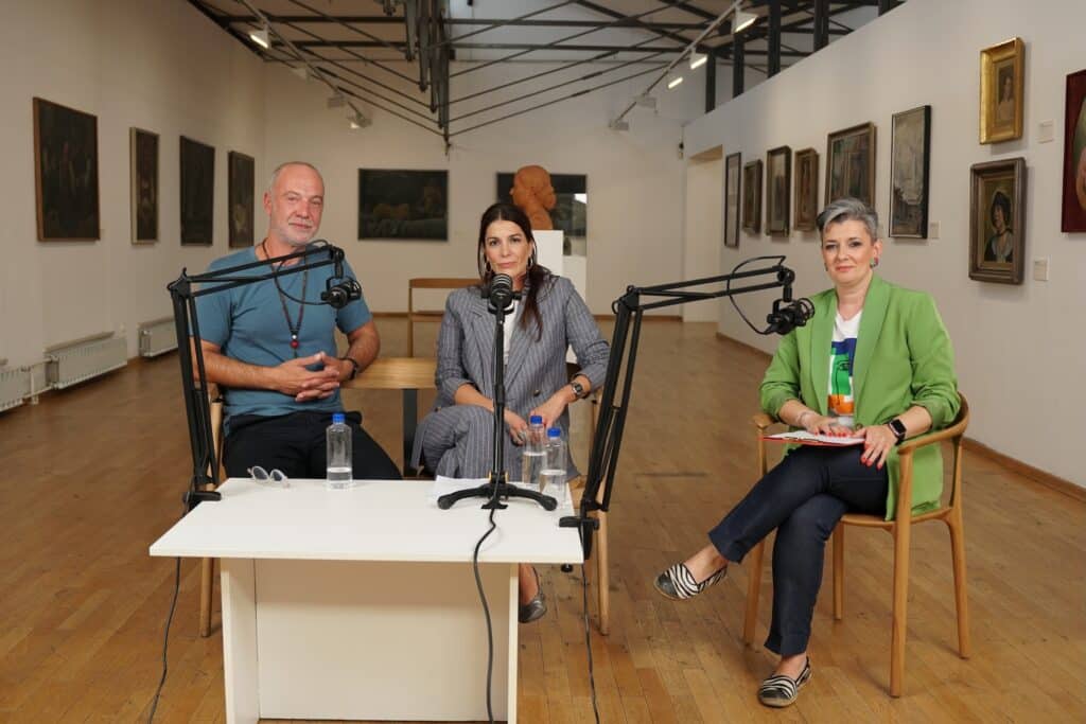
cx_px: 543
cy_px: 362
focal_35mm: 38
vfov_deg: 35.4
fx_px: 1136
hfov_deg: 51.1
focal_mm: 25.1
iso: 320
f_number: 2.8
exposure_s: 1/160
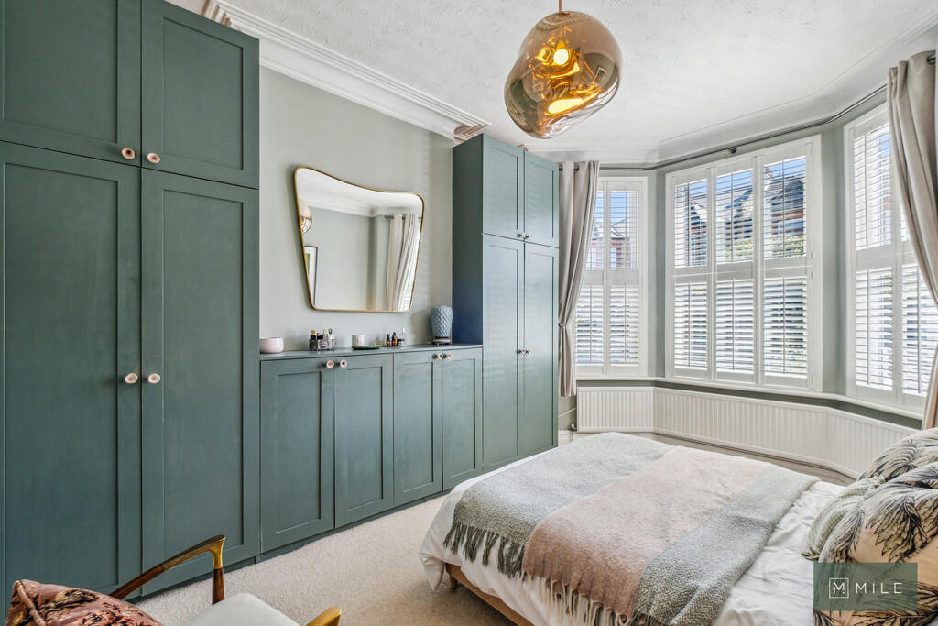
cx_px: 469
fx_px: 391
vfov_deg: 77.3
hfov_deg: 100.4
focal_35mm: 15
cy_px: 313
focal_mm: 10
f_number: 8
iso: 640
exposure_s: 1/60
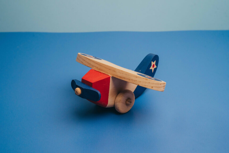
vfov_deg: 25.5
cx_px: 113
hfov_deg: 37.5
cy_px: 75
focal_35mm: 53
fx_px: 337
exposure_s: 1/125
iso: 1600
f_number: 10
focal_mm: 50
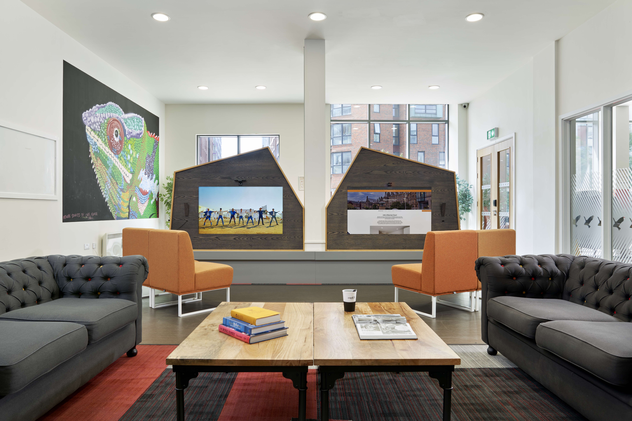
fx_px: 421
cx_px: 316
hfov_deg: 73.7
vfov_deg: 53.1
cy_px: 210
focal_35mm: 24
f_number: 10
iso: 50
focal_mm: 24
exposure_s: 1/10
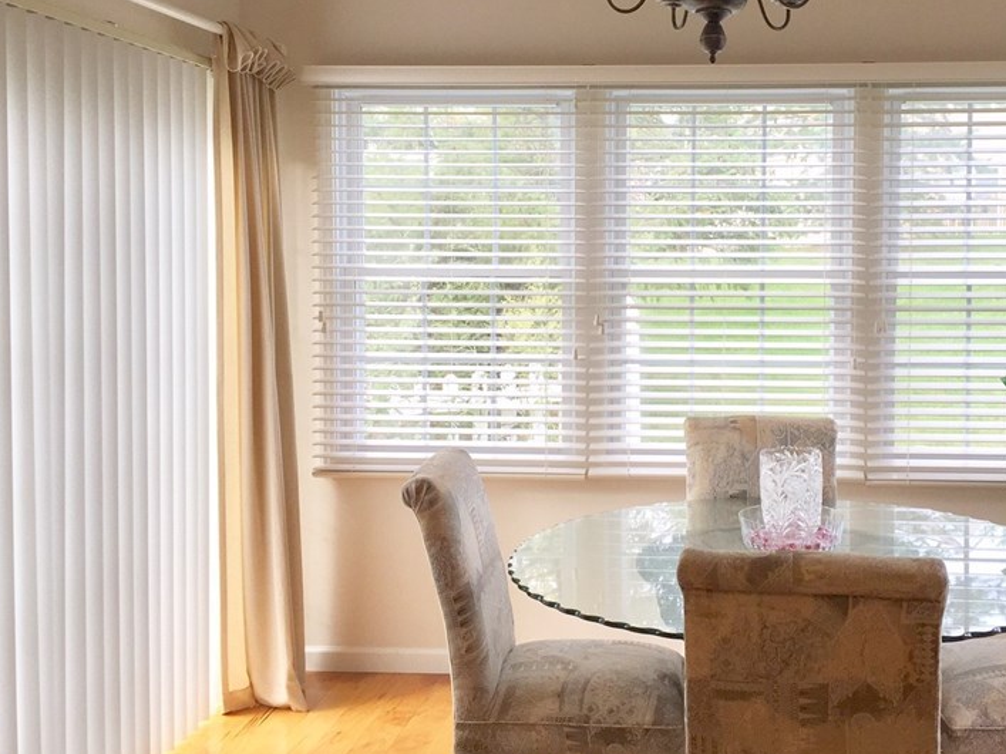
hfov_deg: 44.1
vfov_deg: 34.2
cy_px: 294
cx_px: 672
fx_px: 1220
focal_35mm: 42
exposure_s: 1/120
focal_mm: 4.15
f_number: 2.2
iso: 50
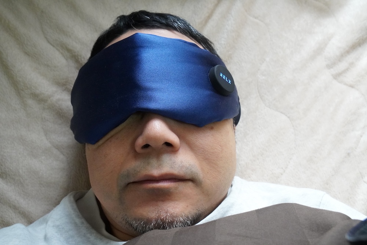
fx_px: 352
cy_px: 122
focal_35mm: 34
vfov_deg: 38.4
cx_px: 184
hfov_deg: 55.1
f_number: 7.1
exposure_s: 1/160
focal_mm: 23
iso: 5000
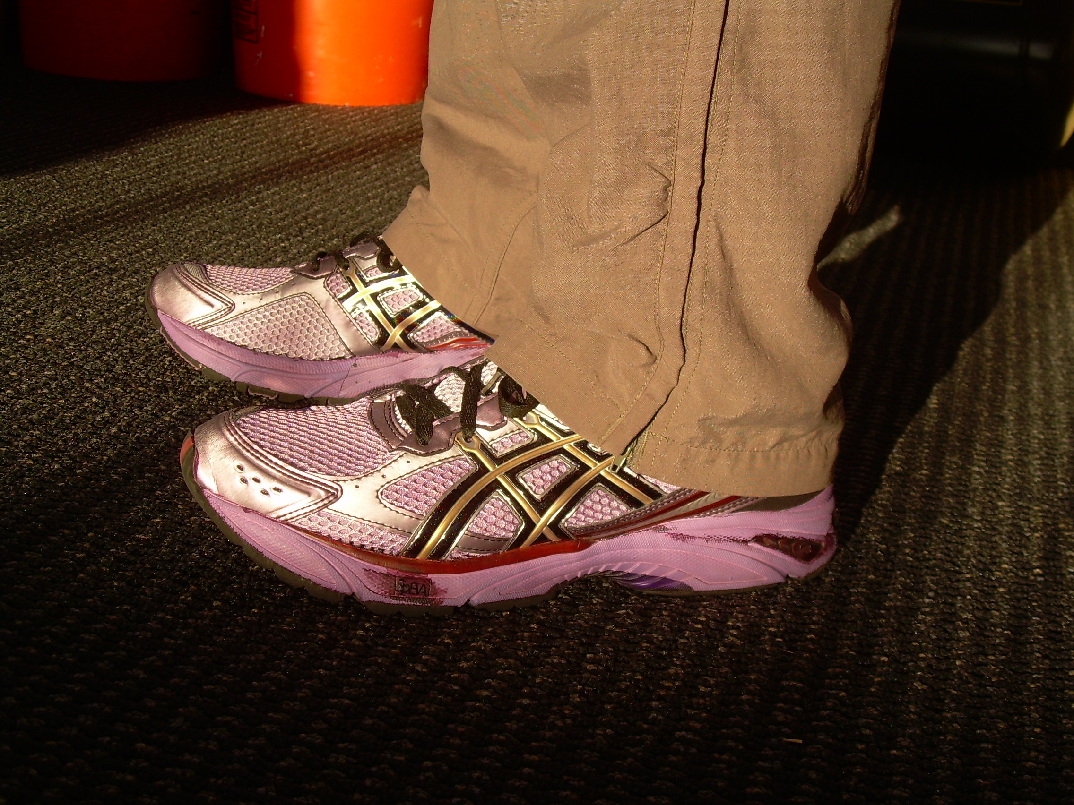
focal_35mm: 57
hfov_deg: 33.8
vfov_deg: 25.7
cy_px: 402
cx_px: 537
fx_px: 1768
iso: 50
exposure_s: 1/250
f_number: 3.3
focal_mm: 9.6
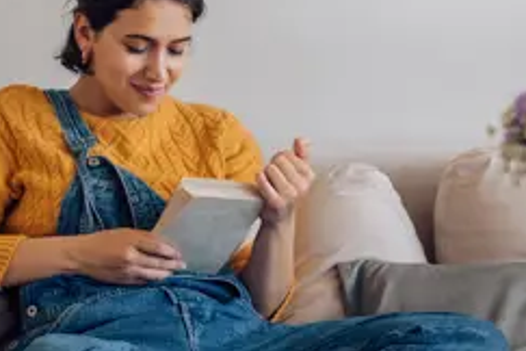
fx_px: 3682
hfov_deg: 8.2
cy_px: 147
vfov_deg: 5.5
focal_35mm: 252
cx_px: 77
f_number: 2.2
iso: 200
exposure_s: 1/200
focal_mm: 85
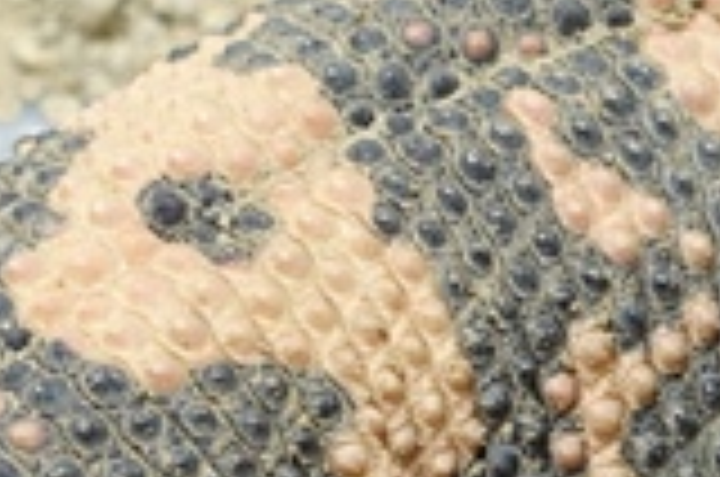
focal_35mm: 199
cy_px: 92
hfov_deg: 10.3
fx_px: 3972
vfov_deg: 6.9
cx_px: 81
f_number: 2.8
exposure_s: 1/80
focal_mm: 11.45
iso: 125
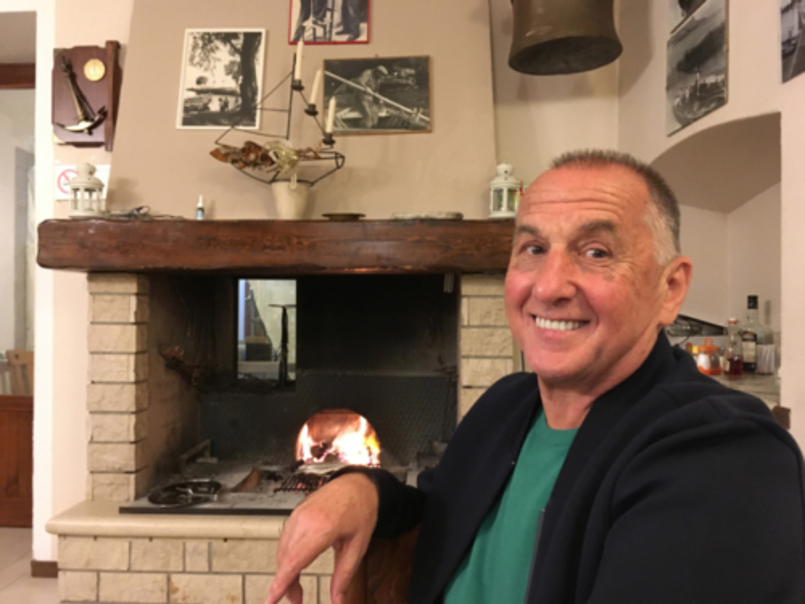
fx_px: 674
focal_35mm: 29
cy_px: 302
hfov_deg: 61.7
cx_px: 402
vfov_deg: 48.2
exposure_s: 1/17
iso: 400
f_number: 2.2
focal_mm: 4.15
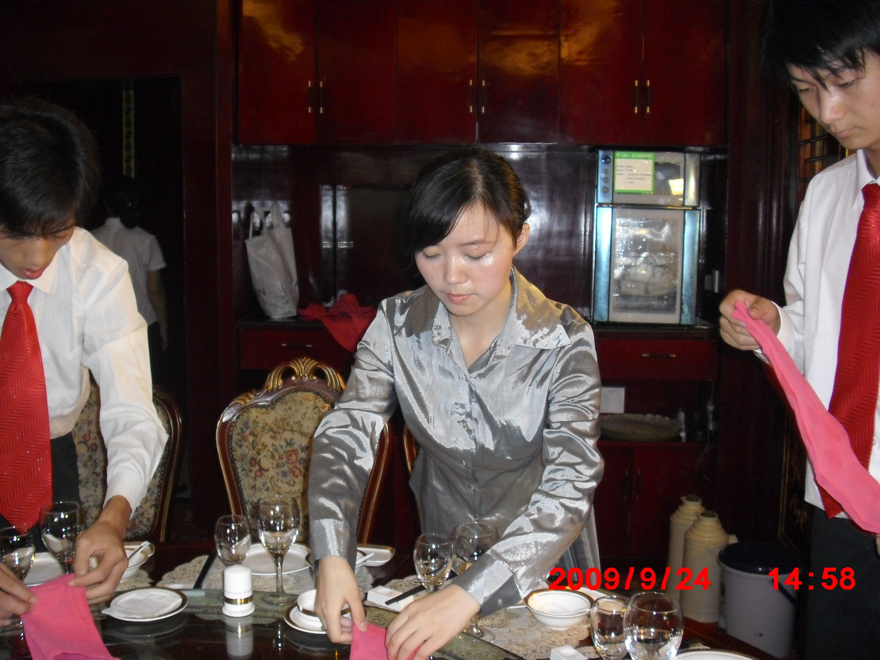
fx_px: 966
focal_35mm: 38
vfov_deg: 37.7
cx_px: 440
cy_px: 330
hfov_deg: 49.0
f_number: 2.8
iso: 200
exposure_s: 1/60
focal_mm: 6.2
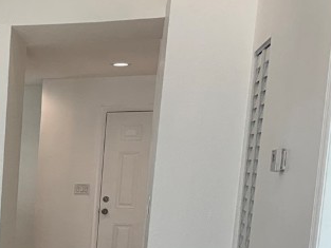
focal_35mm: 85
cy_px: 303
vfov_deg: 16.6
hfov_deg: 19.6
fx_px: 813
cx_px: -185
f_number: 1.6
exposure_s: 1/212
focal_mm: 5.96
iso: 40
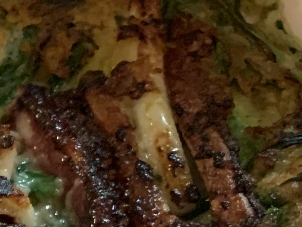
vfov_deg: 10.0
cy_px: 267
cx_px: -409
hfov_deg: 11.4
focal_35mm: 146
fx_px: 1274
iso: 400
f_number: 1.8
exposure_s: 1/40
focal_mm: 4.25
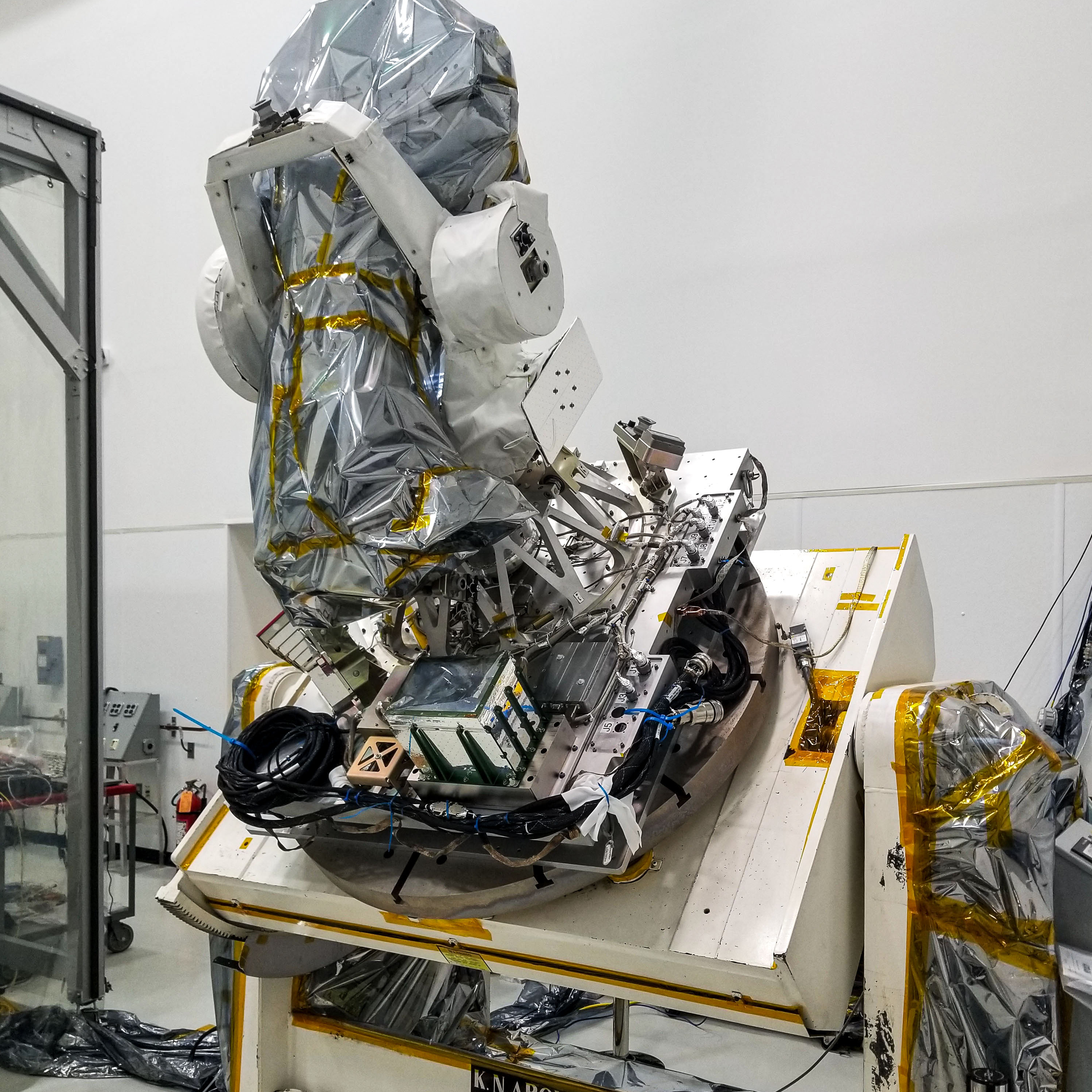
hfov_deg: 52.5
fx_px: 1106
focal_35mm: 31
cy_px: 635
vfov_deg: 52.3
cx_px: 543
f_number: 1.7
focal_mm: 4.25
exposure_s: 1/60
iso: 125
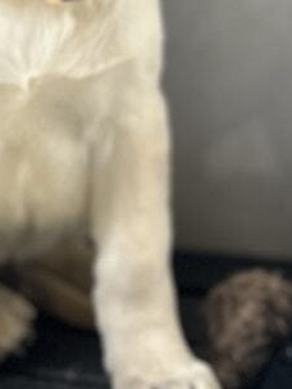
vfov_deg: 21.6
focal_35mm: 81
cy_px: -123
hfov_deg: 18.0
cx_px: 44
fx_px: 909
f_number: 1.78
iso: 400
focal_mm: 6.86
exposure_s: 1/60
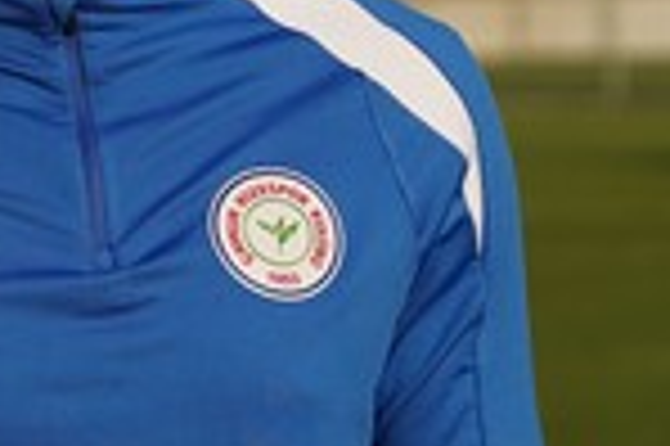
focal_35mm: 348
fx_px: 6469
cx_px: 40
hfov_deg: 5.9
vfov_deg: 3.9
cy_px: -29
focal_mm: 70
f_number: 4
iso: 200
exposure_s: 1/2000
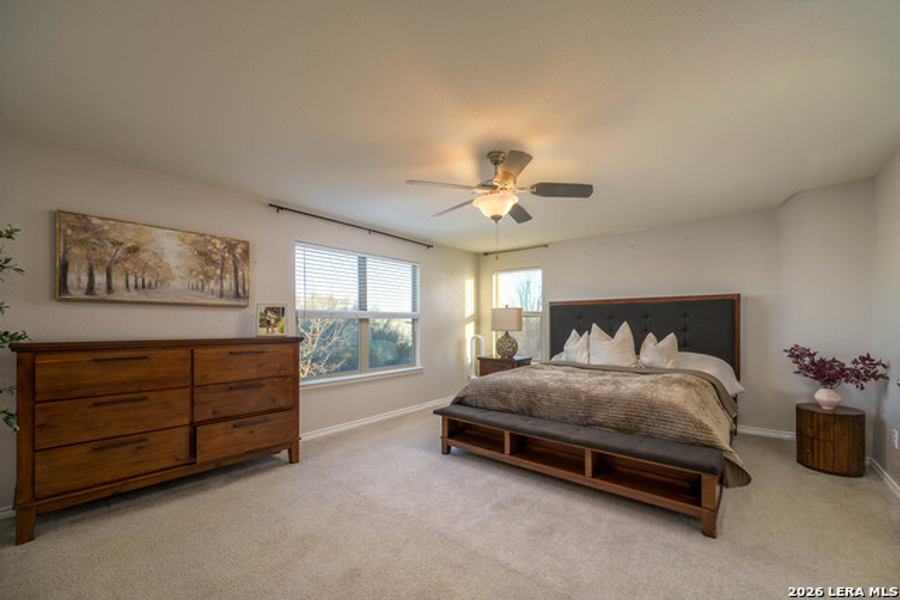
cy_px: 300
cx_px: 450
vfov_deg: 81.2
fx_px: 350
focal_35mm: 14
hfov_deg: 104.2
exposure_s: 1/100
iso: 320
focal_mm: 14
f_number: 5.6
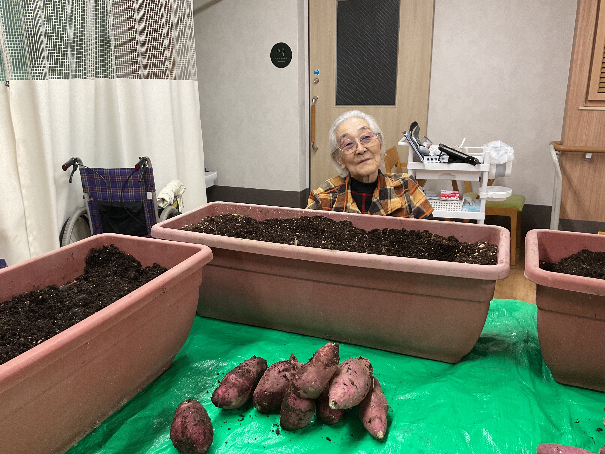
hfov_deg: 61.7
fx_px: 507
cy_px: 227
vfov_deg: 48.2
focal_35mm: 29
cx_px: 302
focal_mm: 3
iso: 100
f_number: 1.8
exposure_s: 1/60
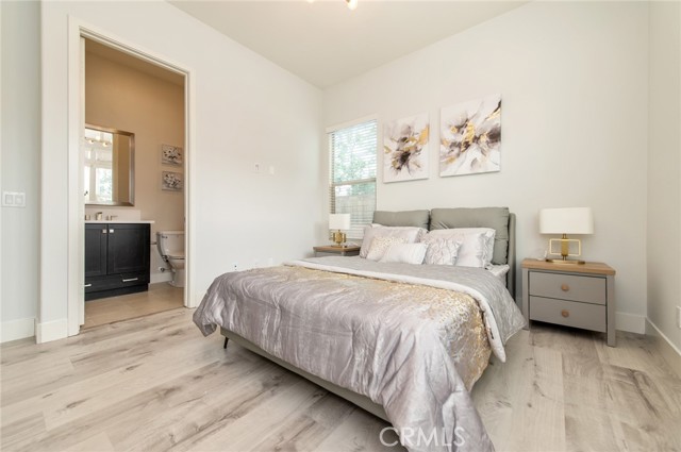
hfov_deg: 104.3
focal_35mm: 14
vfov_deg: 81.1
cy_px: 226
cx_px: 340
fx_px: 264
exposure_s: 1/80
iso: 200
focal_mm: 14
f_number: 4.5
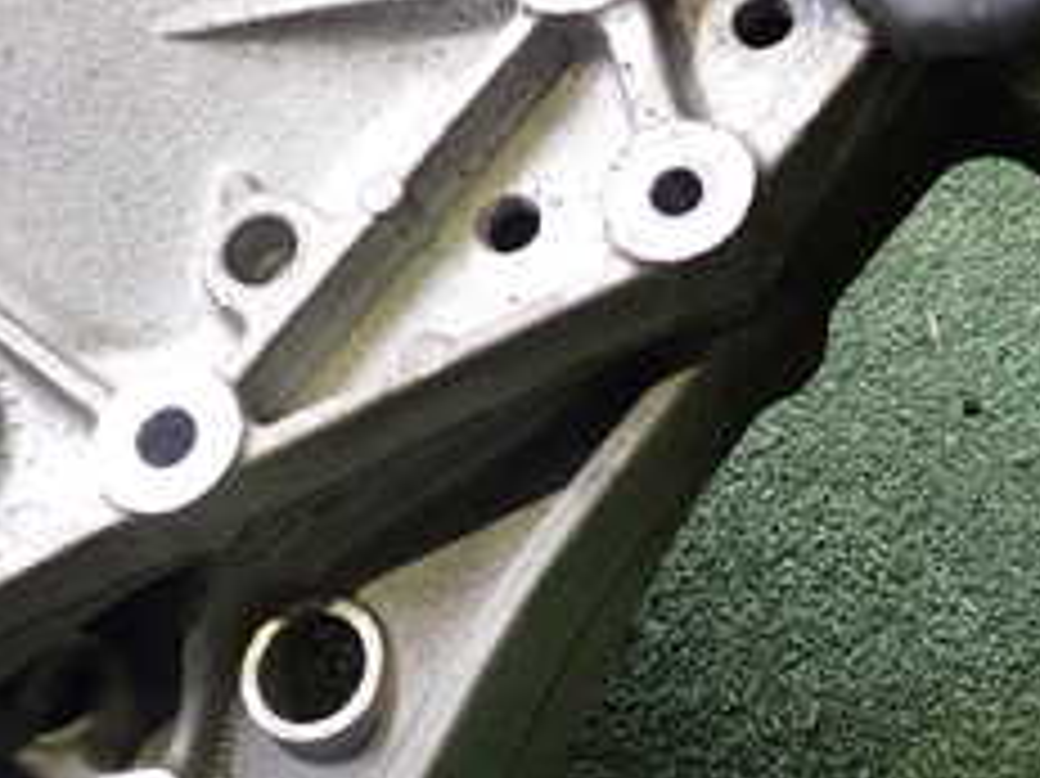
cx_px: 765
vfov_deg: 18.9
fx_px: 2342
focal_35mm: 78
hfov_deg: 24.8
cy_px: 391
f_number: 2.3
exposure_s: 1/80
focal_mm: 5.4
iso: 200
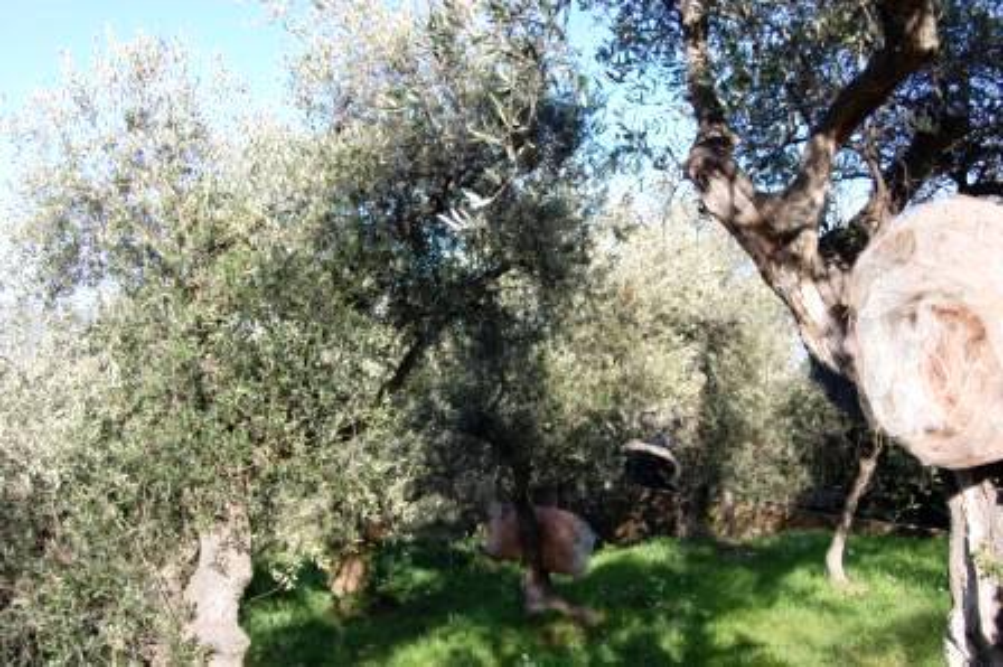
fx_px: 1295
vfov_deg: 28.9
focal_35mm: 46
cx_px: 502
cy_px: 334
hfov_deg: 42.4
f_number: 7.1
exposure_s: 1/200
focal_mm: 31
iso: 200
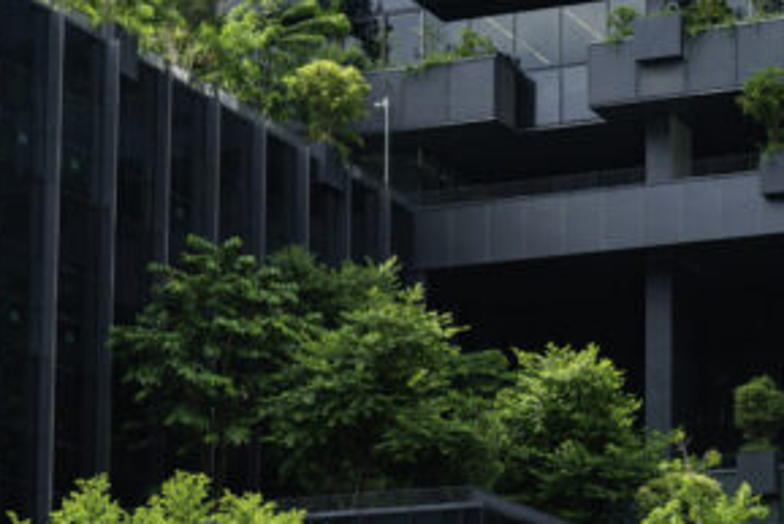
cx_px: 244
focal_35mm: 130
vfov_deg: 10.5
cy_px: -5
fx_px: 2832
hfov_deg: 15.7
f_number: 4.5
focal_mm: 49
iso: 100
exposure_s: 1/1600
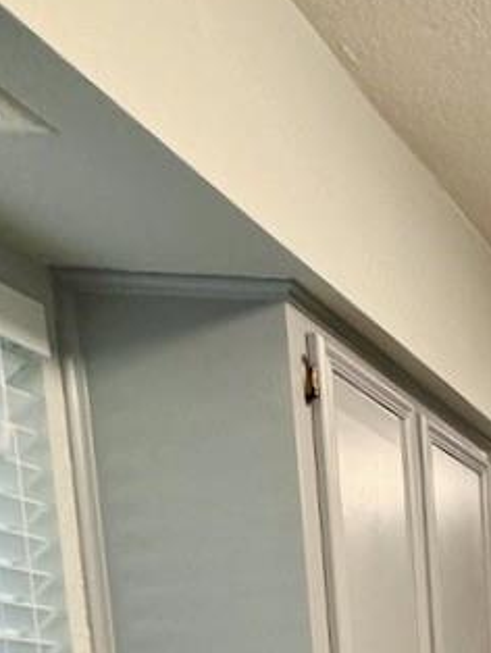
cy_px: 936
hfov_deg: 19.2
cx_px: 895
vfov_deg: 26.3
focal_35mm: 57
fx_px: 1077
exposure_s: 1/60
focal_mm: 2.22
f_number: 2.2
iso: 200
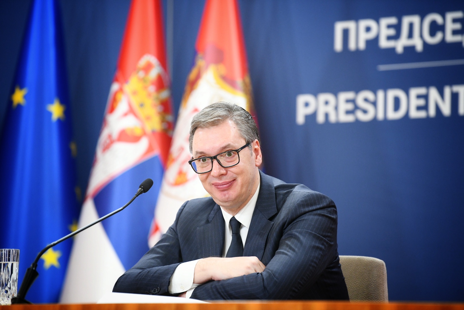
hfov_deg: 10.3
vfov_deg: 6.9
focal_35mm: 200
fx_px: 2578
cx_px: 232
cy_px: 155
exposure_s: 1/250
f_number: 3.5
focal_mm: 200
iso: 2500
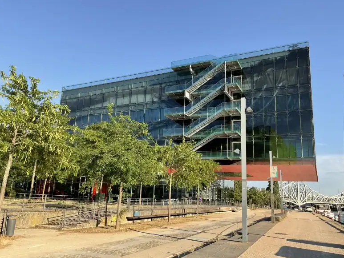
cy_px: 132
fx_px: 298
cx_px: 174
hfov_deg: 60.0
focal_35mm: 30
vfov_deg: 46.8
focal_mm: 3
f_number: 1.8
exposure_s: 1/1055
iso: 16
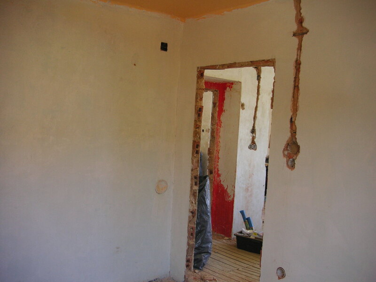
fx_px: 402
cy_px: 141
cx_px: 188
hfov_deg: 50.1
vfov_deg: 38.7
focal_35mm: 37
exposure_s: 1/45
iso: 50
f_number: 2.8
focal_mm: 6.1
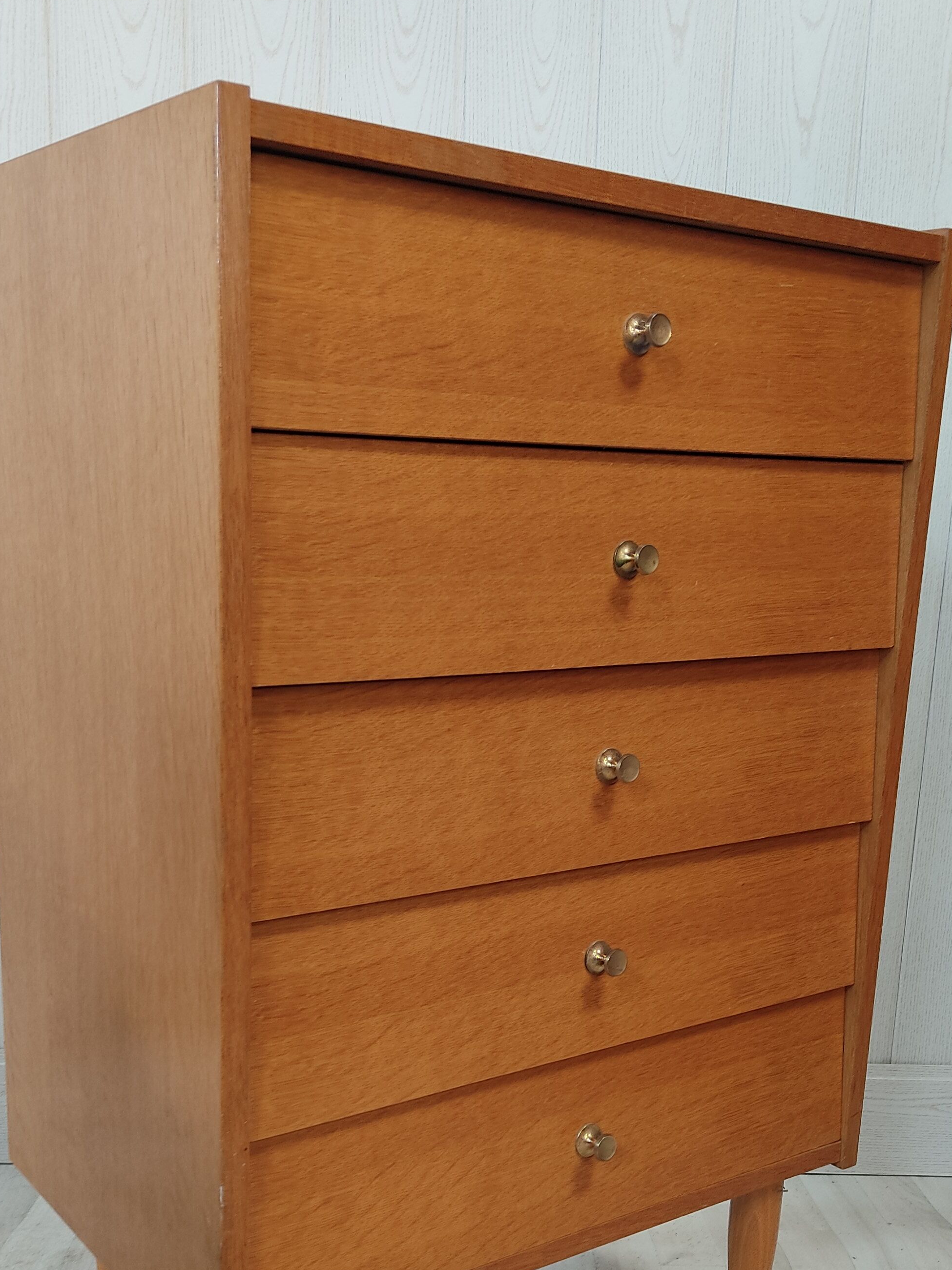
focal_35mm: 40
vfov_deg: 46.1
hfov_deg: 36.0
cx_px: 478
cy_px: 837
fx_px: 1467
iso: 175
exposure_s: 1/33
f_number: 1.79
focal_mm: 4.74
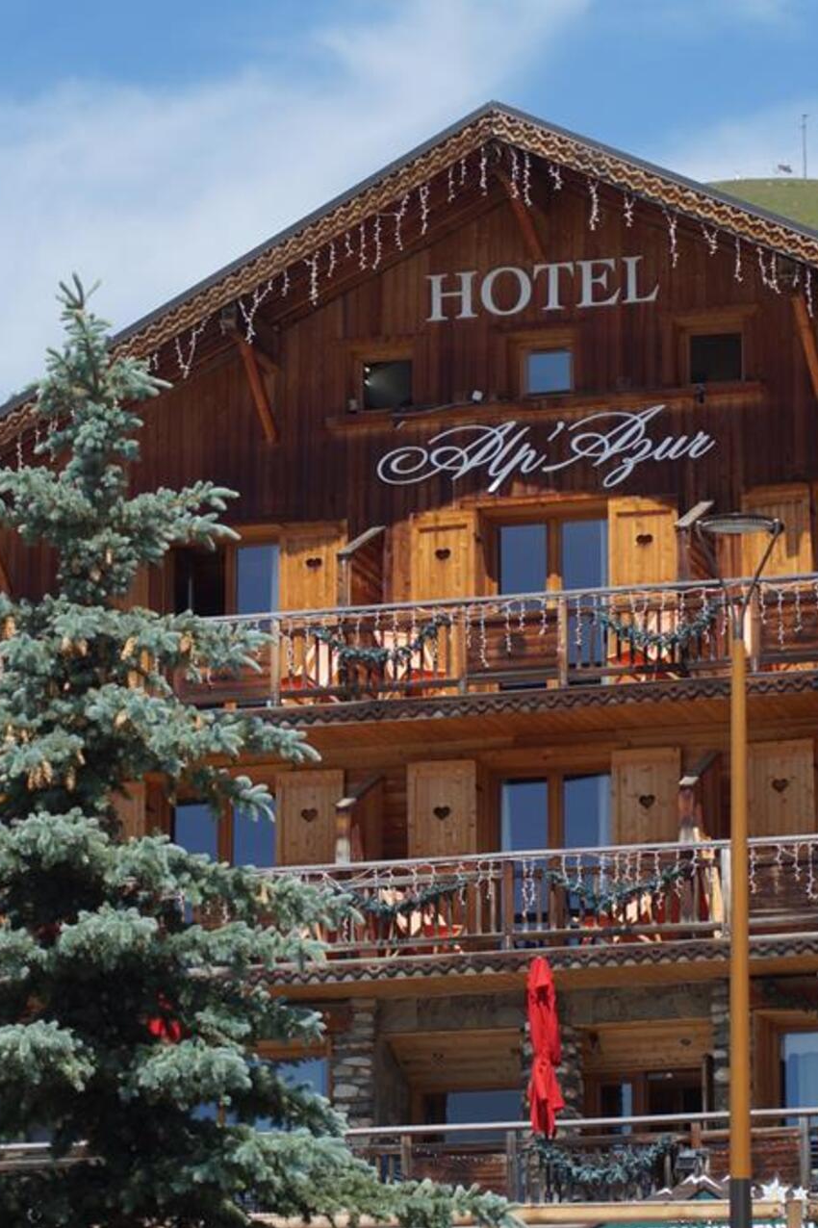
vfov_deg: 13.0
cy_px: 614
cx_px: 431
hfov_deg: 8.7
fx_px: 5388
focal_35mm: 158
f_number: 6.3
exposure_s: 1/320
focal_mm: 70
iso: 100
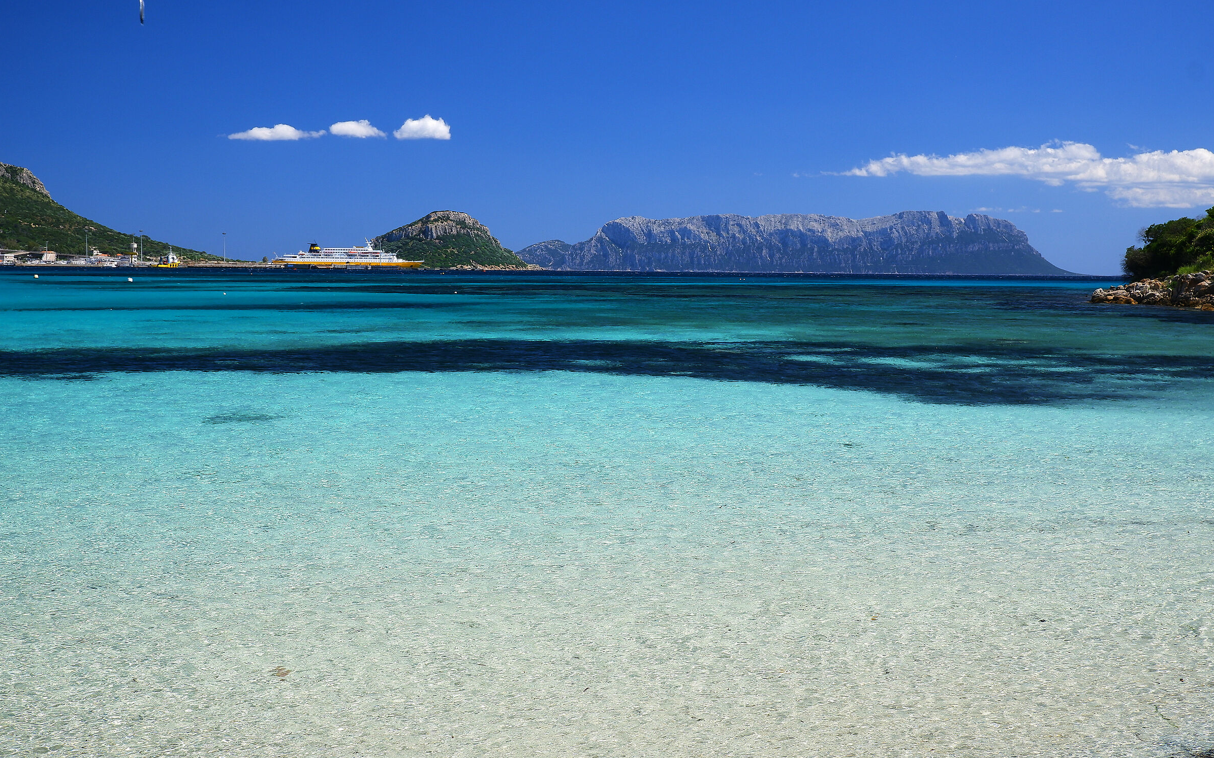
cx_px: 607
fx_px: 1423
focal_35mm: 43
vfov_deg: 29.9
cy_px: 375
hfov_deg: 46.2
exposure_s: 1/150
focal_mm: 28.8
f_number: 10
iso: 200
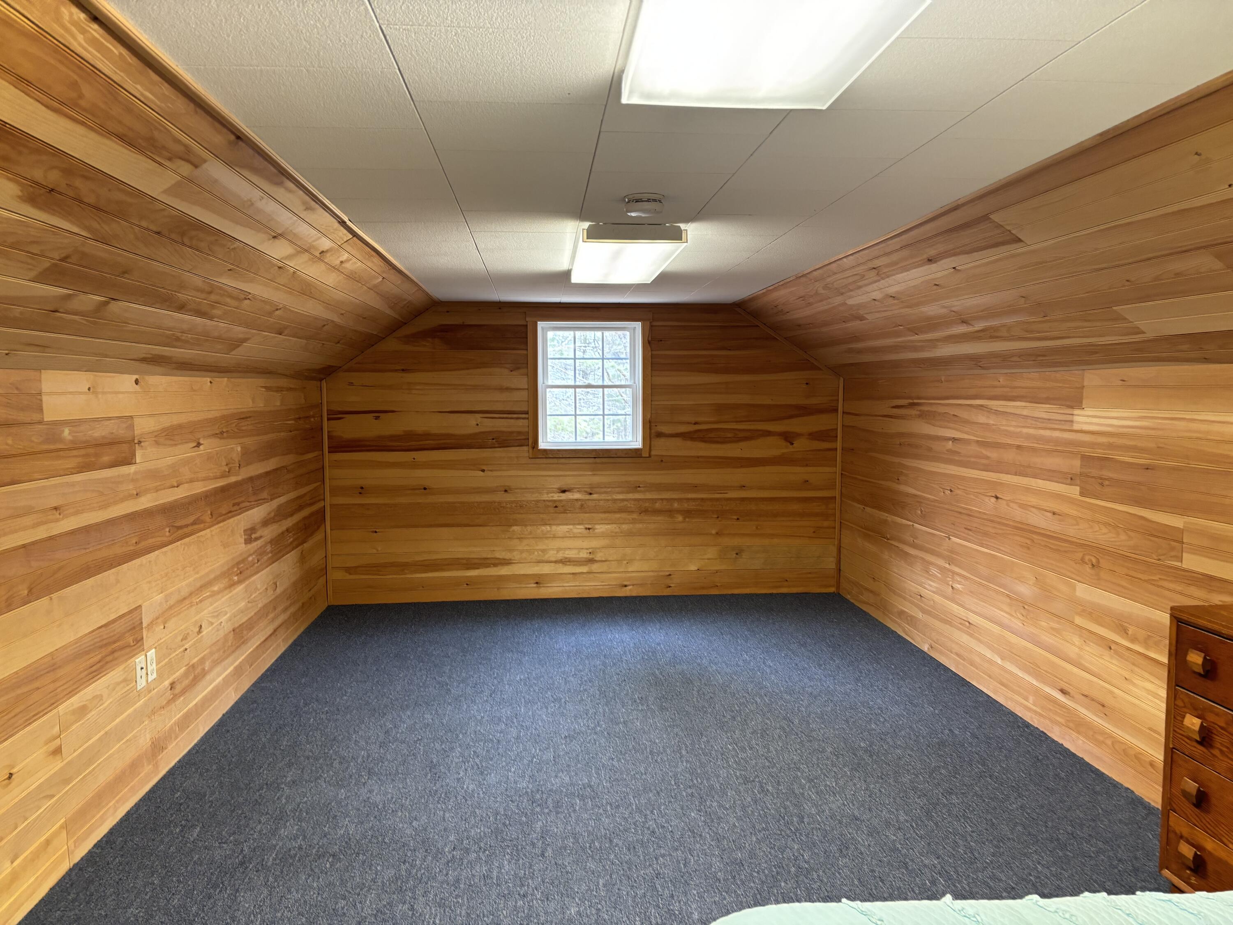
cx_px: 616
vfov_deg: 53.1
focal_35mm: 26
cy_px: 462
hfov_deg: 67.3
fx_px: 926
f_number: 1.6
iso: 200
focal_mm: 5.96
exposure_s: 1/60
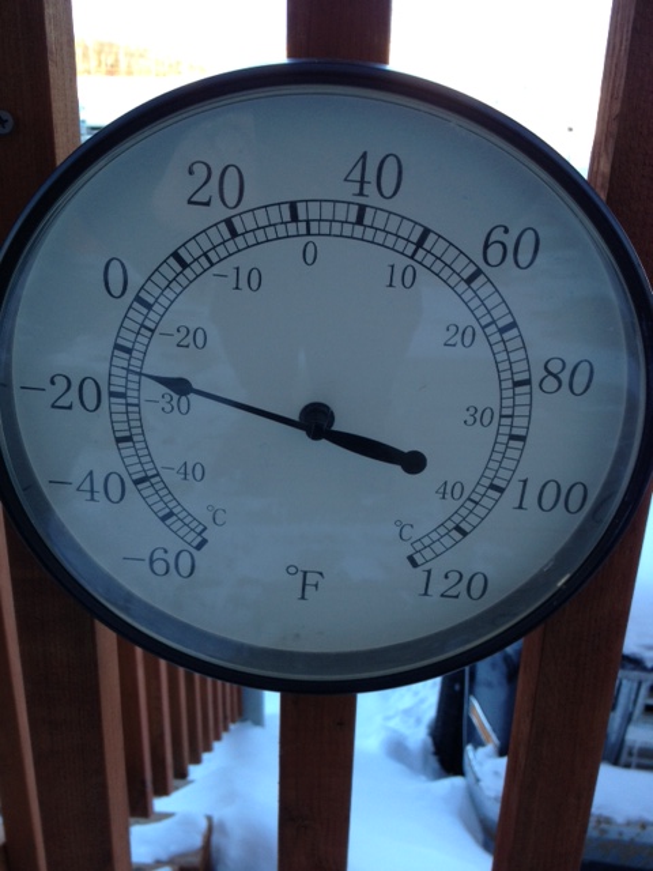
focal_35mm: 35
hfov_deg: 40.7
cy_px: 436
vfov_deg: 52.6
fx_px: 880
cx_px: 326
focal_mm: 4.28
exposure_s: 1/133
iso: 50
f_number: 2.4
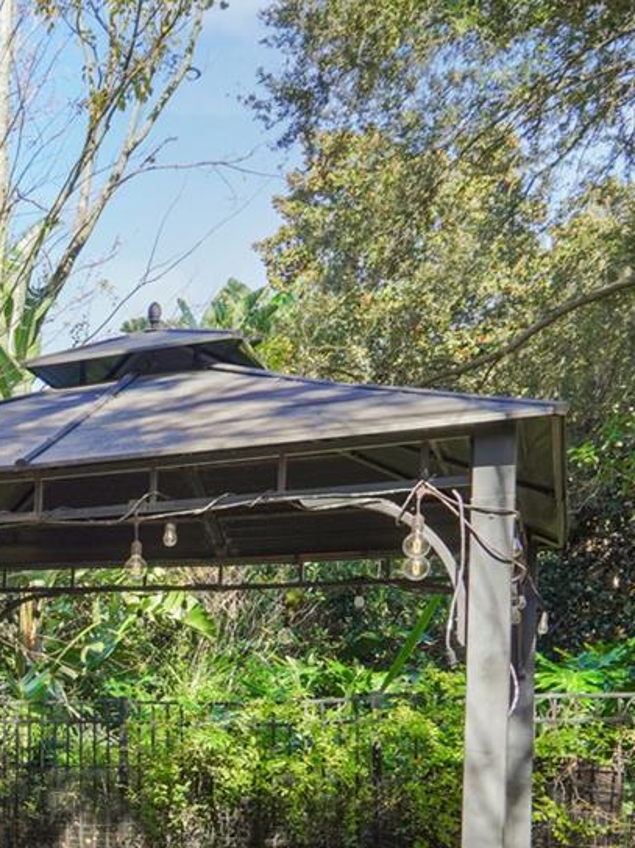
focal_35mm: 51
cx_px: -220
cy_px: 756
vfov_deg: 35.4
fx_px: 1248
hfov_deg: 24.4
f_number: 4
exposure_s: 1/125
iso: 100
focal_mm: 12
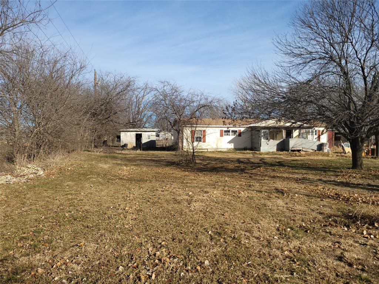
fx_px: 285
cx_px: 190
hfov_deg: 67.3
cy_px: 142
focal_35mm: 26
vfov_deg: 53.1
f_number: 1.8
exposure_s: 1/1816
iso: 40
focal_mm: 5.4
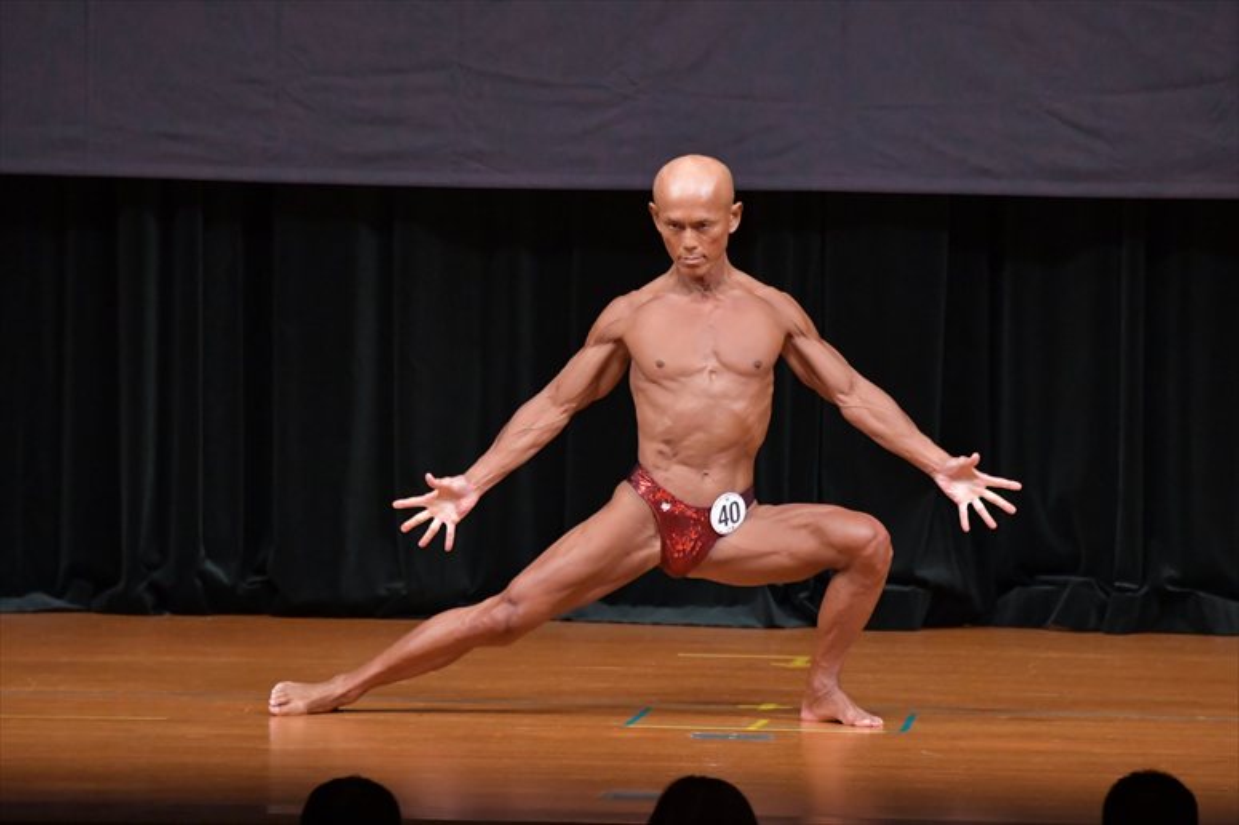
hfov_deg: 6.9
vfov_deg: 4.6
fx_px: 10320
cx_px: 620
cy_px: 412
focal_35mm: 300
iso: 5000
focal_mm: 200
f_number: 5.6
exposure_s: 1/400
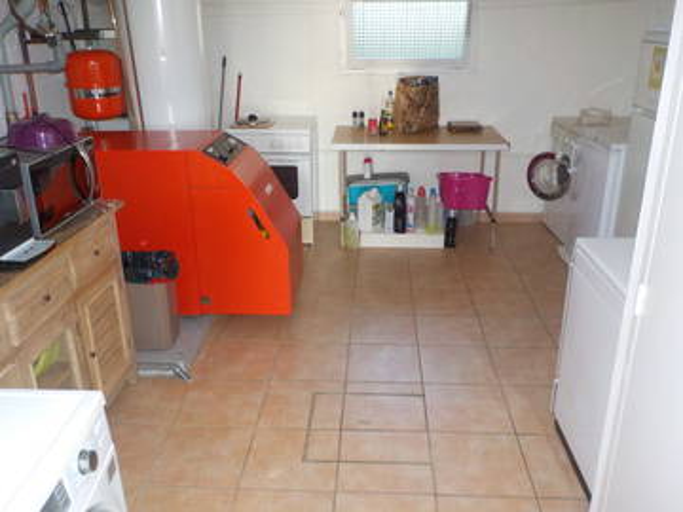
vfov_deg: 46.8
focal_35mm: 30
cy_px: 256
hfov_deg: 60.0
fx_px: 592
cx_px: 342
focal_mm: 4.1
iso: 200
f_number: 3.3
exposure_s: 1/30
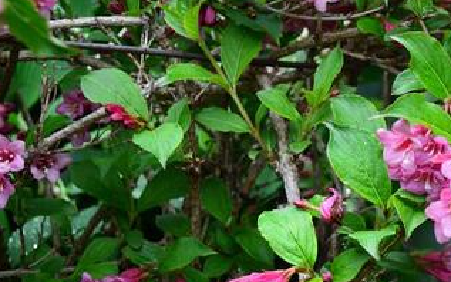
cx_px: 562
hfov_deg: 15.3
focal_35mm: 131
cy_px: 157
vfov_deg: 10.0
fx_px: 1610
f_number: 5
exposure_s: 1/40
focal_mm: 34
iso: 100
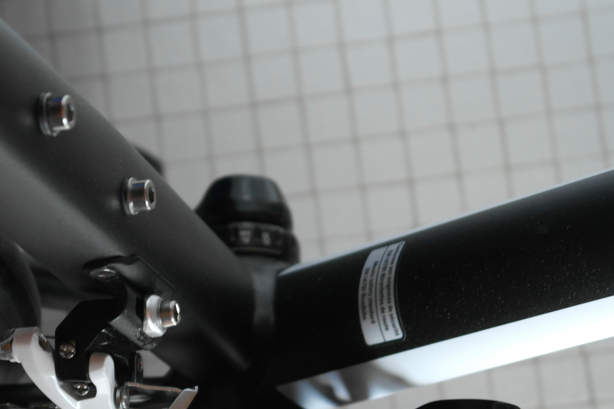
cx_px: 151
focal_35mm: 125
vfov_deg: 10.9
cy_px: 320
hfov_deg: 16.3
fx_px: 2132
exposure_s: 1/40
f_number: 5.6
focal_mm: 50
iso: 400
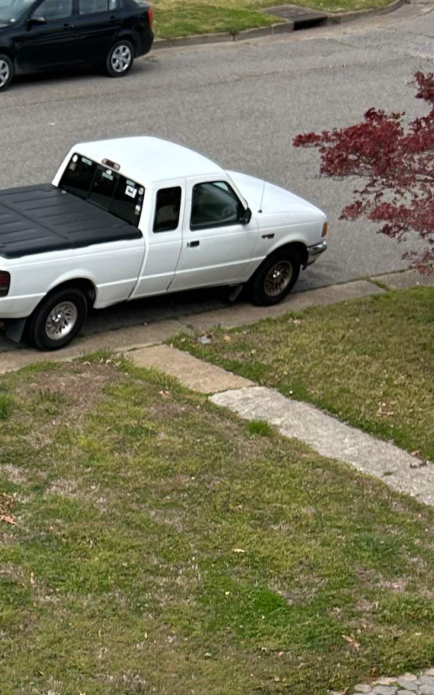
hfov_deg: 12.6
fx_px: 1798
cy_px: 766
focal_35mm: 95
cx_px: -348
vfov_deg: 20.8
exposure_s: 1/3571
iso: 50
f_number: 1.5
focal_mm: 5.7
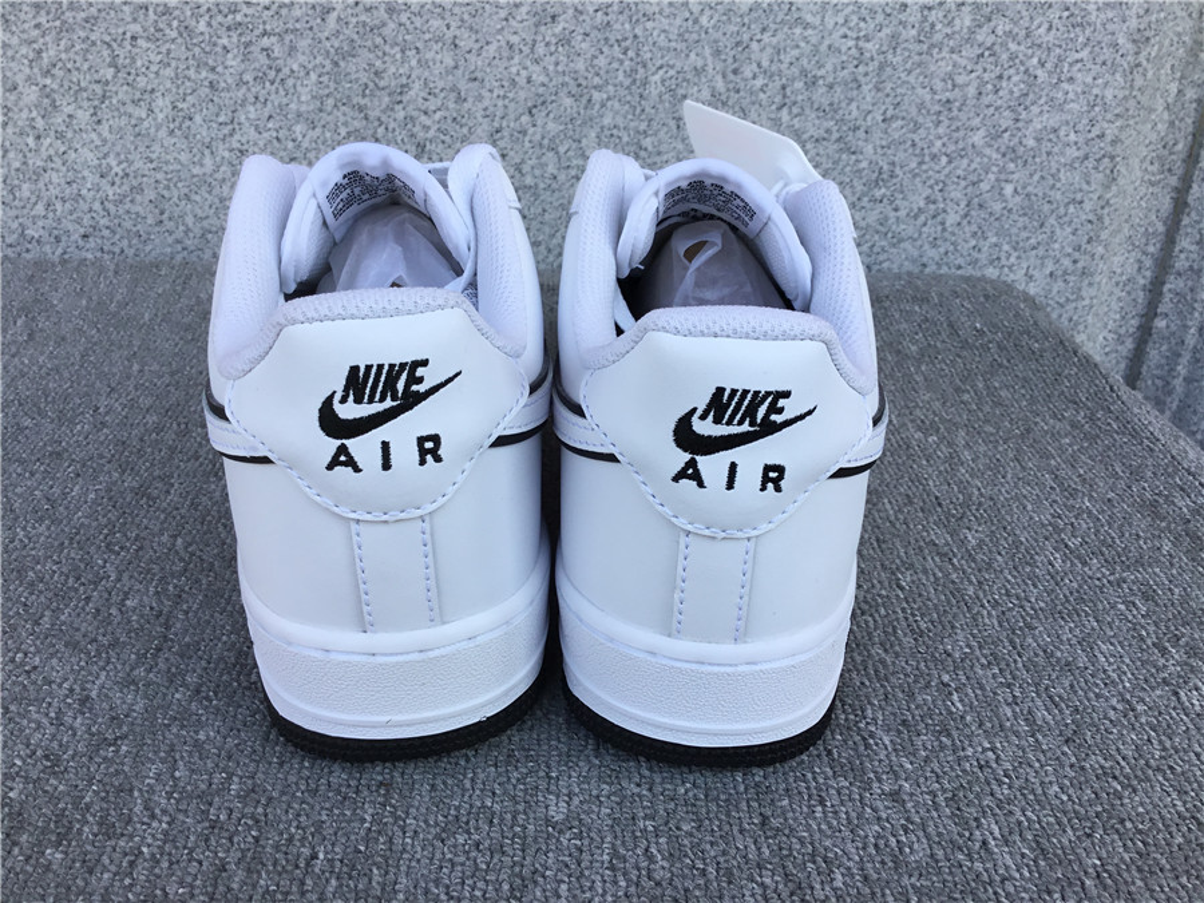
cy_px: 452
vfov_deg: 45.4
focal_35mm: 31
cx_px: 602
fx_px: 1078
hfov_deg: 58.4
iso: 25
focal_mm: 3.3
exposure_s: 1/293
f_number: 2.4
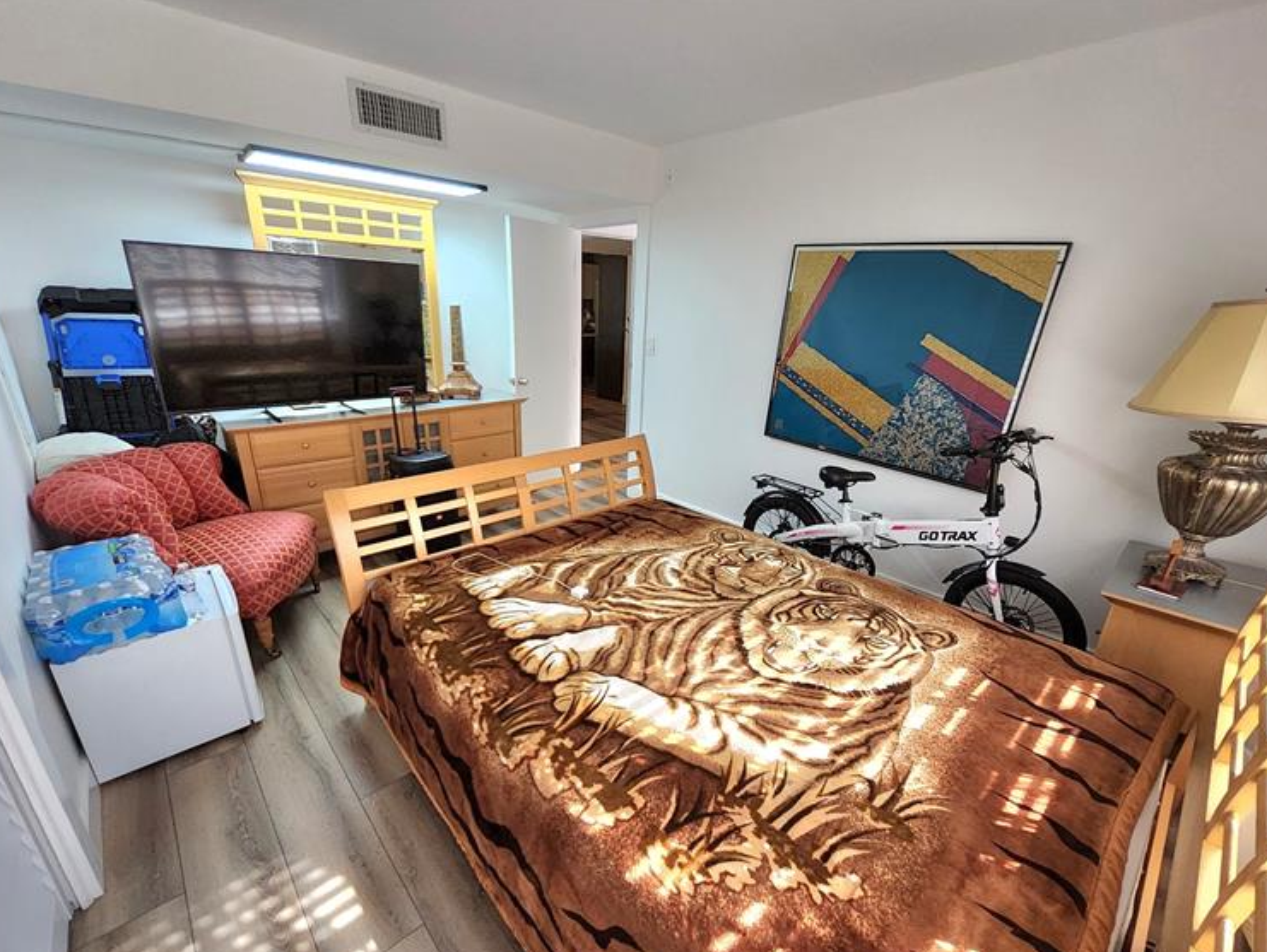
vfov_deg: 85.7
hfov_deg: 102.0
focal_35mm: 14
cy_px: 504
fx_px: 513
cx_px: 607
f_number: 2.2
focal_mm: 1.13
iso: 200
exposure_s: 1/60.2
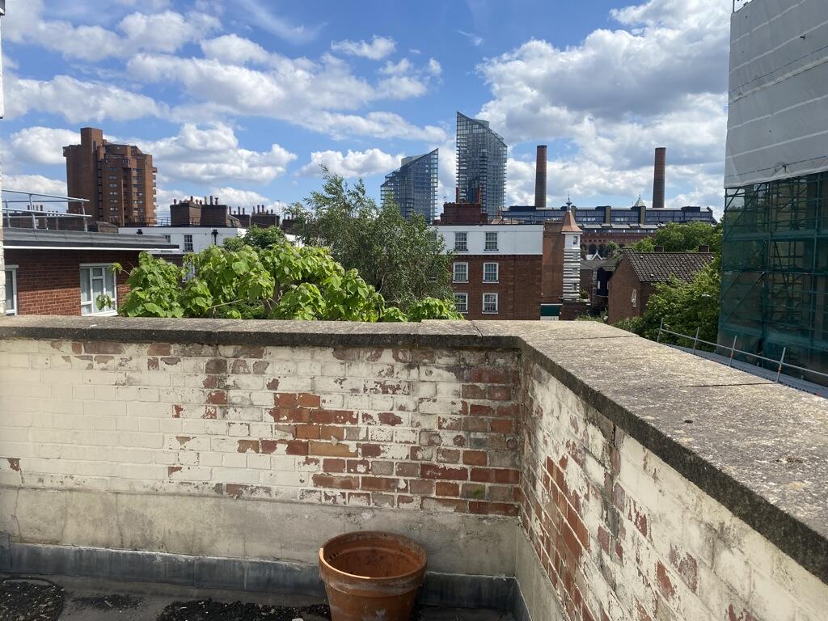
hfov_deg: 67.3
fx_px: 622
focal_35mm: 26
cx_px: 414
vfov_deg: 53.1
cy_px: 310
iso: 32
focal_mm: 4.25
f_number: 1.8
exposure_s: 1/3984
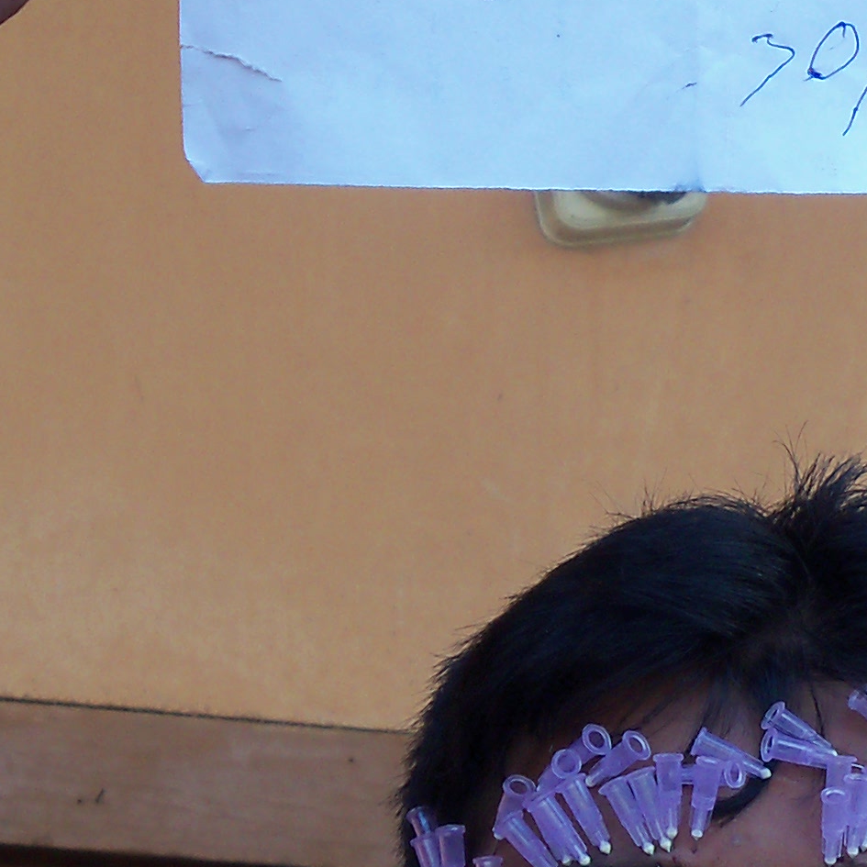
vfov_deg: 5.6
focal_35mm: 314
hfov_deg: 5.6
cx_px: 785
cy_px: 661
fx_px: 8898
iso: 80
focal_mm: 16.3
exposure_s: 1/50
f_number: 4.2
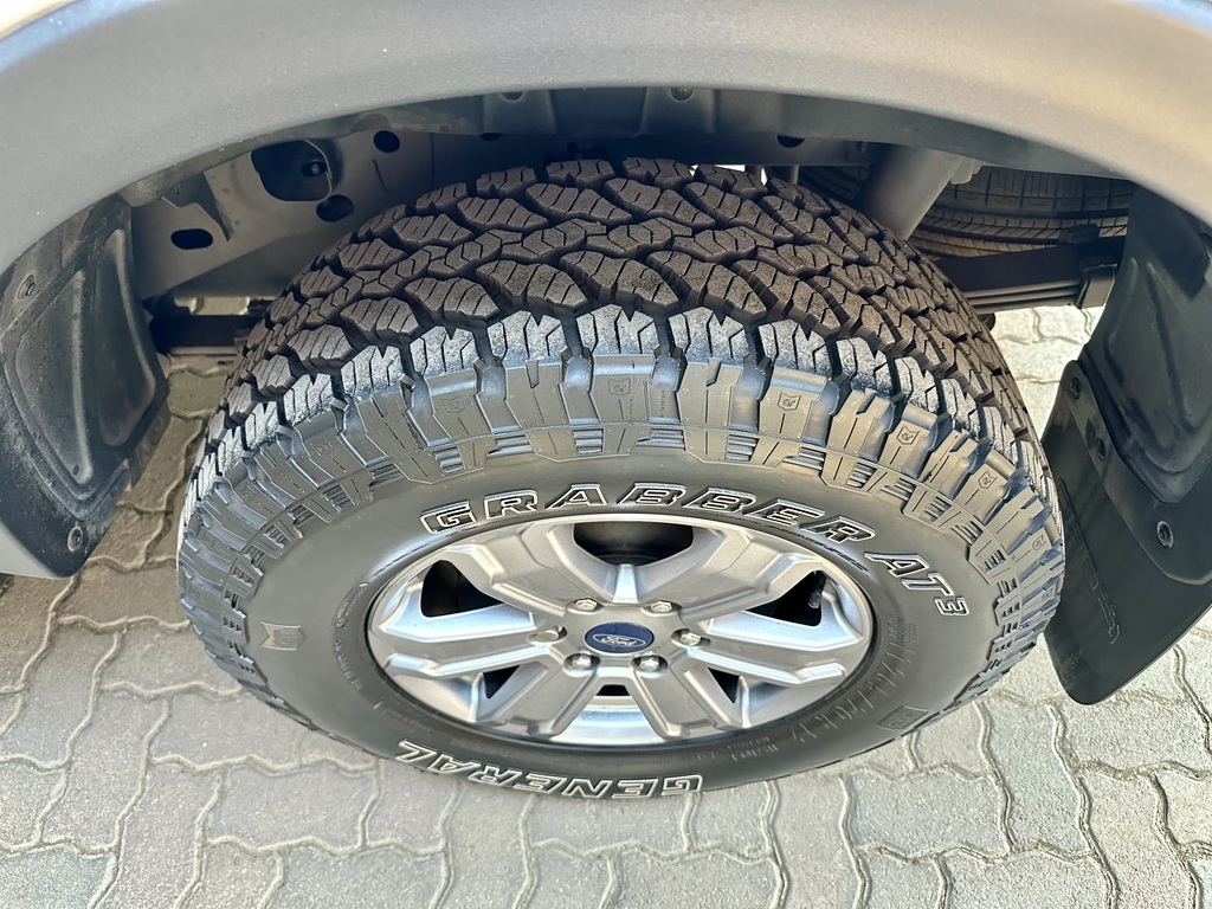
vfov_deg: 56.8
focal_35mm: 24
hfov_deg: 71.6
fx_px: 840
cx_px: 606
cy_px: 454
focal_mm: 6.86
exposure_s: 1/60
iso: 640
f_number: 1.78
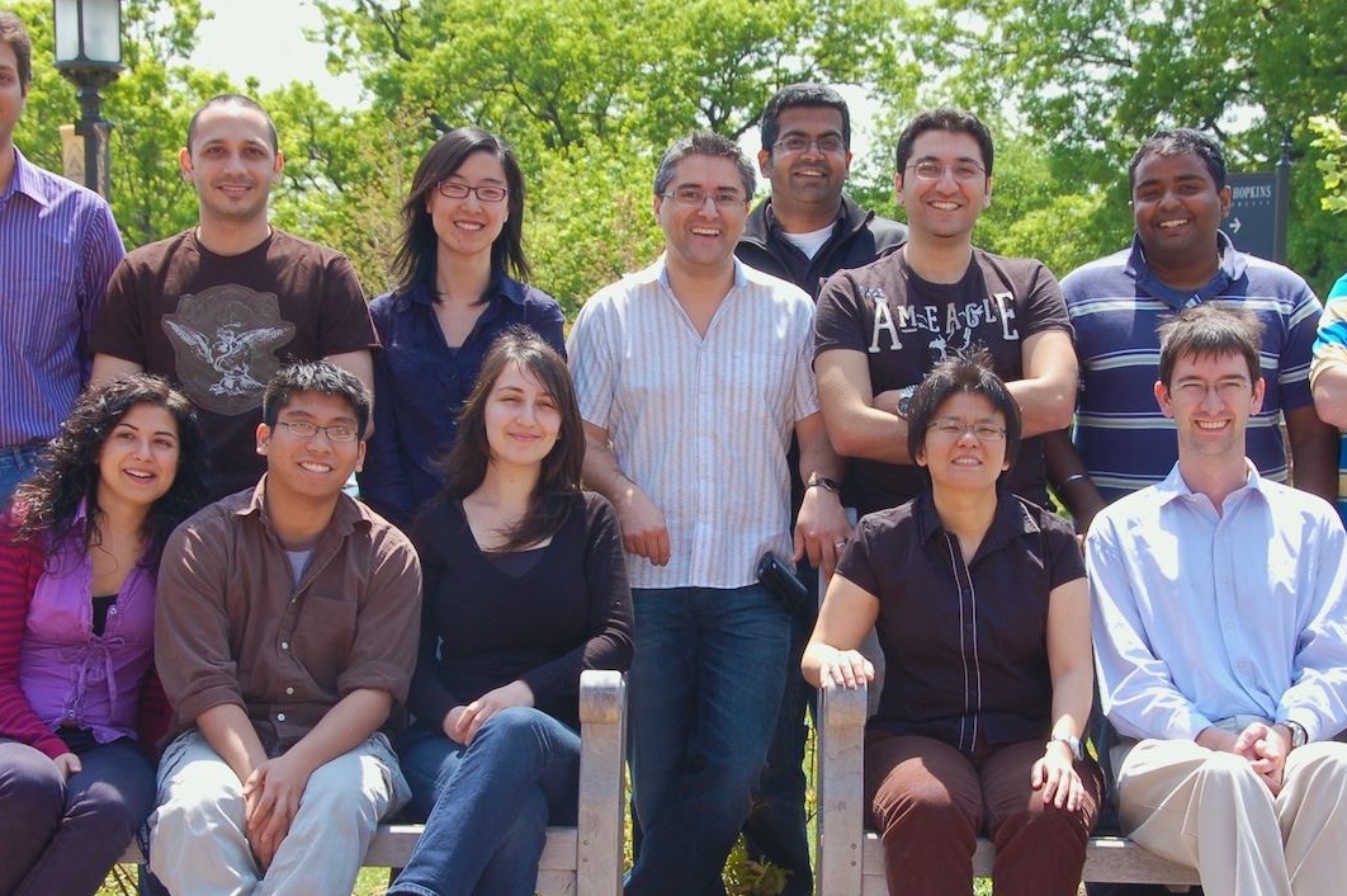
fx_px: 3813
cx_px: 743
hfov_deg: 20.0
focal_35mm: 102
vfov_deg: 13.4
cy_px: 590
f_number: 13
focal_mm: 48
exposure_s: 1/100
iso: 200
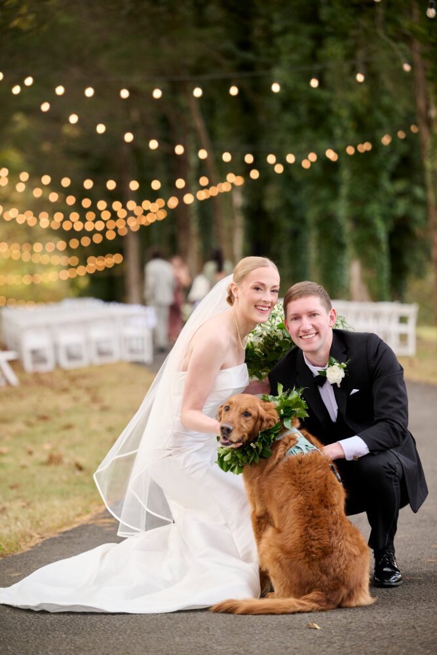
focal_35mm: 115
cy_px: 328
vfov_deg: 17.8
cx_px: 218
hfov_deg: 11.9
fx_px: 2093
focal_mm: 115
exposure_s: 1/640
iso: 640
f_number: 3.2
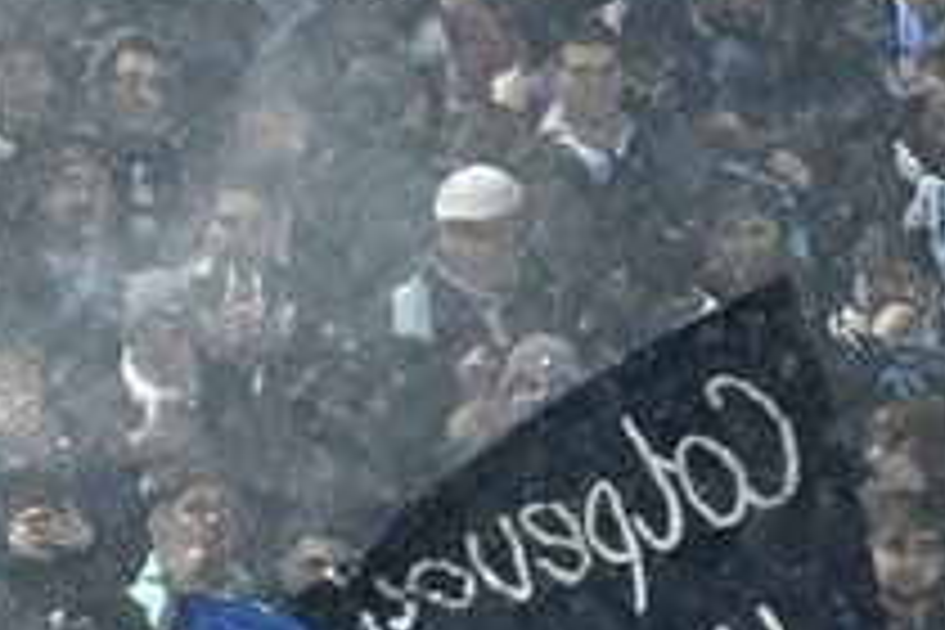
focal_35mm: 2469
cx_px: 1467
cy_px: 268
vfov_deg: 0.6
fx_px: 64806
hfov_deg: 0.8
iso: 2500
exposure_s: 1/640
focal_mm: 370
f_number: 4
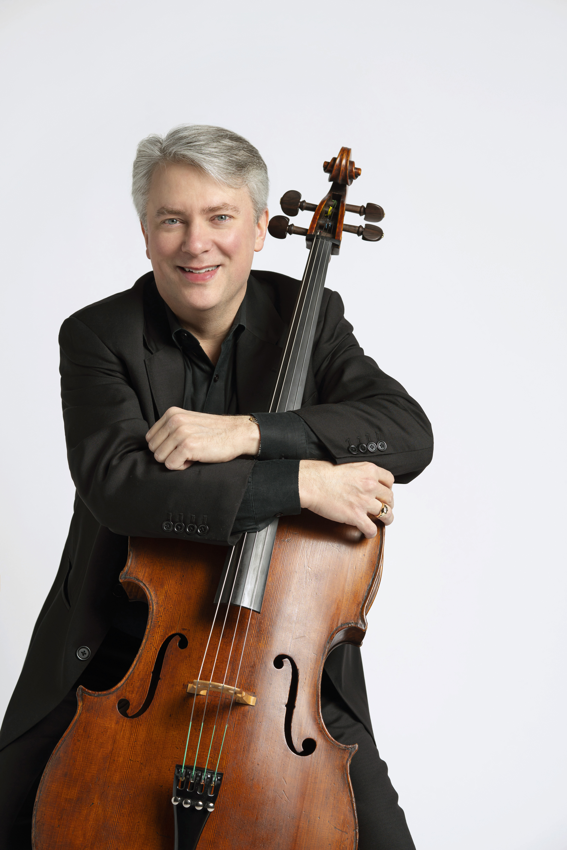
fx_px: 2007
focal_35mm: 85
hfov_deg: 16.1
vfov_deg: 23.9
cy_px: 425
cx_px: 284
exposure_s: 1/125
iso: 200
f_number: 5.6
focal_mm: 85
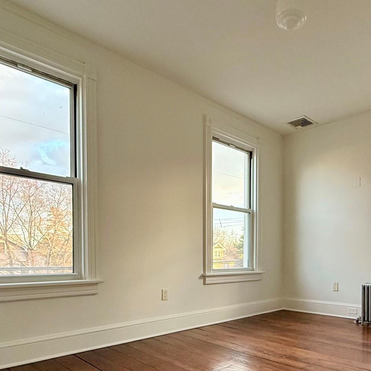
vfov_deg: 56.9
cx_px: 251
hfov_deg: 57.6
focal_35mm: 27
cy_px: 266
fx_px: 327
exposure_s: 1/99
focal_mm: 2.22
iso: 200
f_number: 2.2
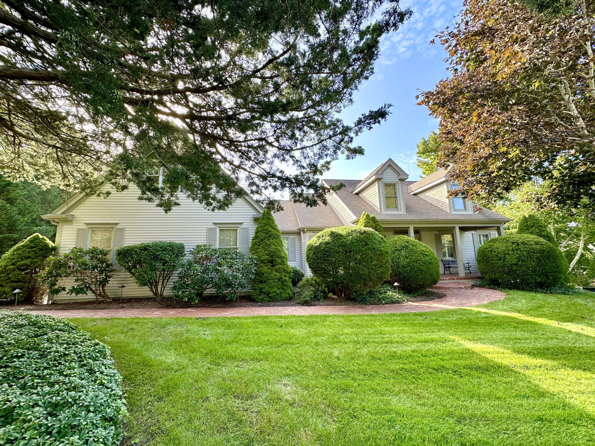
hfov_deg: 102.1
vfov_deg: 85.7
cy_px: 223
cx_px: 298
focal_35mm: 14
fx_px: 241
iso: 40
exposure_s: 1/307
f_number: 2.2
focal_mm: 2.22
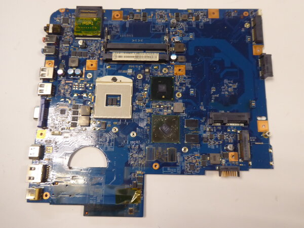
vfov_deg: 48.2
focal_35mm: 29
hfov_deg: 61.7
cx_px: 152
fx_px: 255
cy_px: 114
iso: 400
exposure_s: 1/60
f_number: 3.5
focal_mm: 5
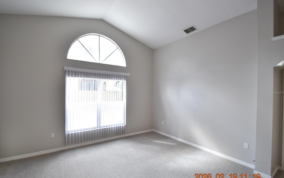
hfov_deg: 97.8
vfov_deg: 71.2
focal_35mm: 16
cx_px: 140
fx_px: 124
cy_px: 92
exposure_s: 1/180
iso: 800
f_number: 3.5
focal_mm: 10
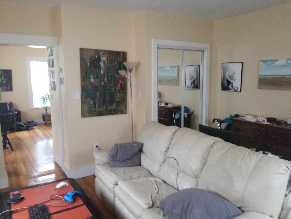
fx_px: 219
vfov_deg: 53.1
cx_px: 146
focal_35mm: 26
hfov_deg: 67.3
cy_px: 110
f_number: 1.7
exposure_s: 1/11
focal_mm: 4.25
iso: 200
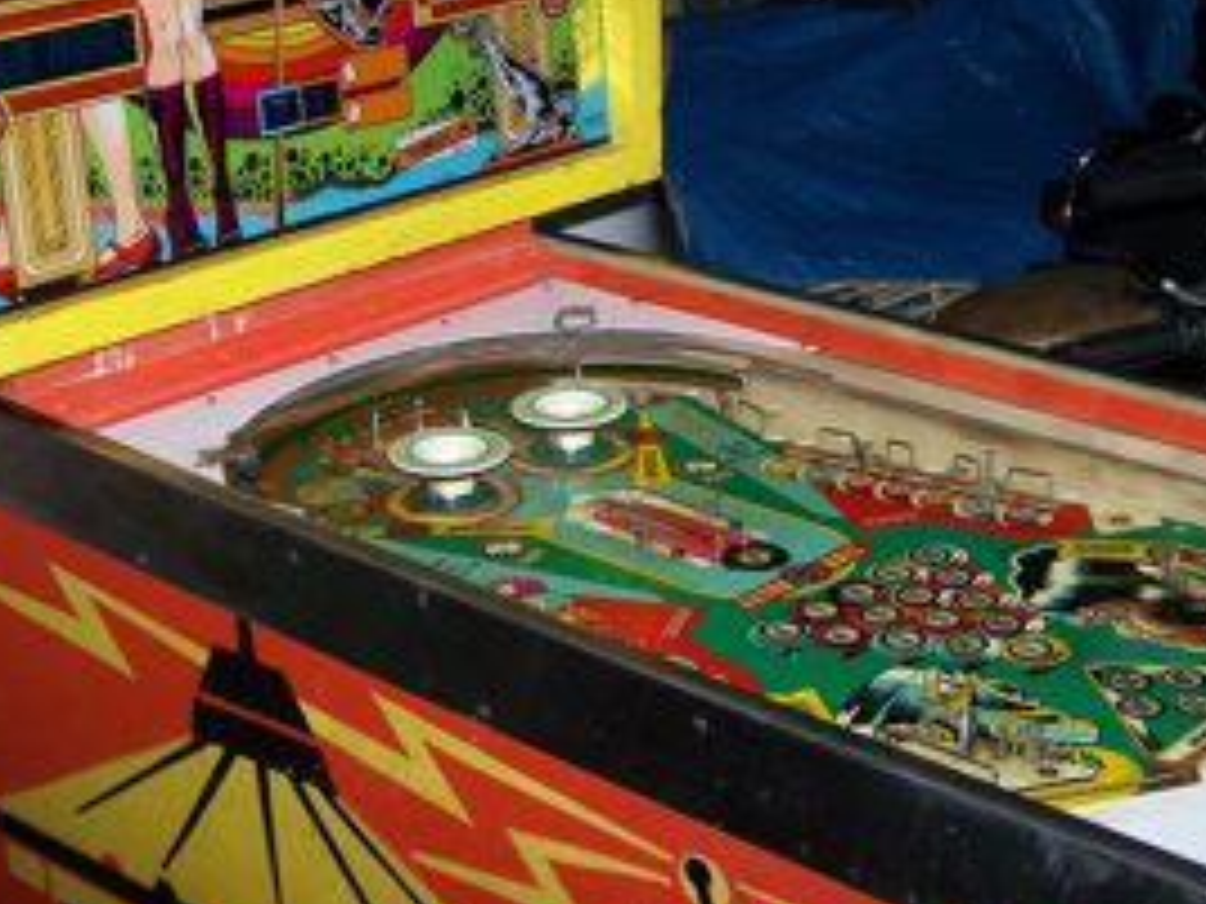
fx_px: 2369
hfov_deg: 28.6
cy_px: 270
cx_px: 585
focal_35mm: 68
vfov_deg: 21.5
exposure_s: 1/60
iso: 80
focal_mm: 6.3
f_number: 2.8
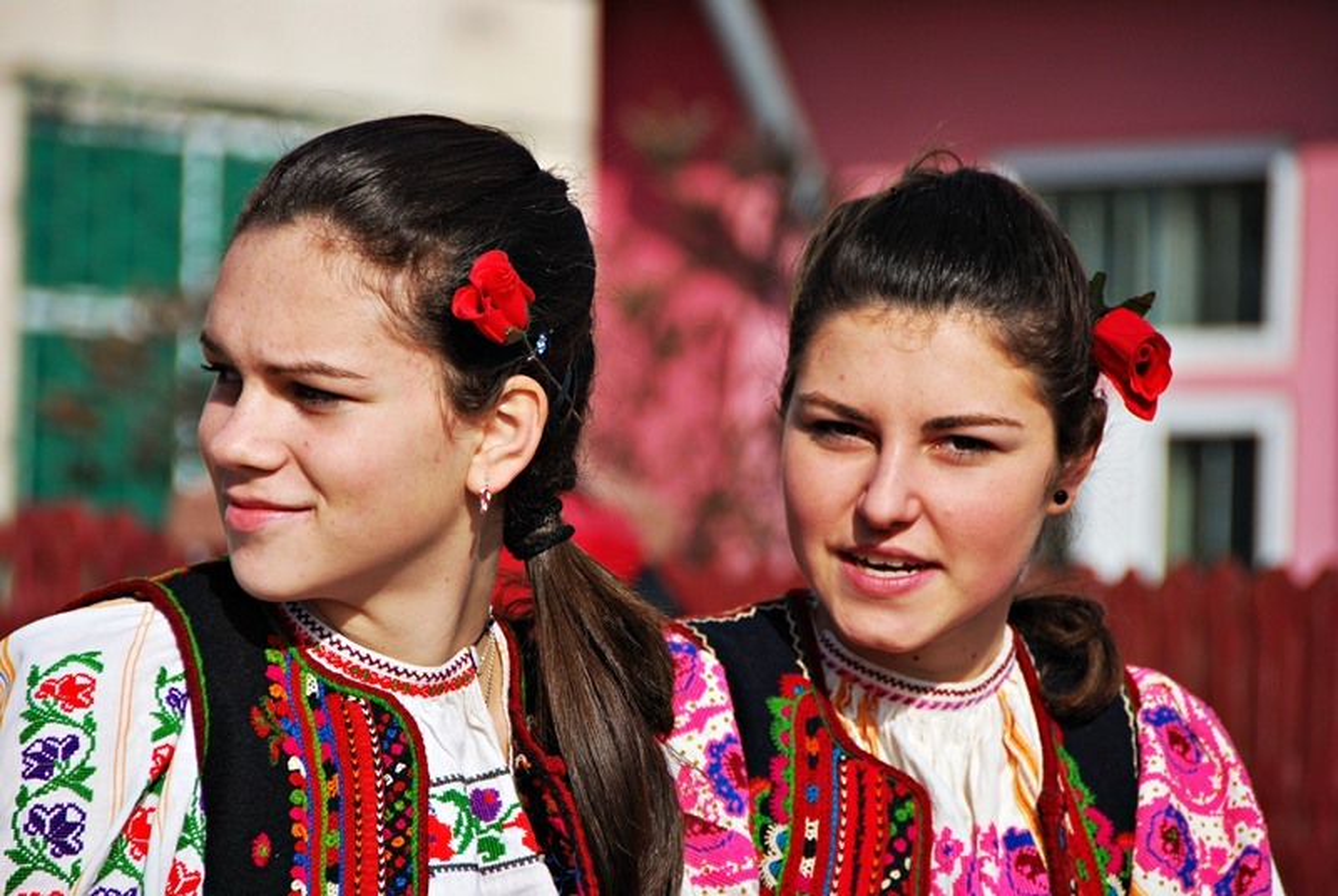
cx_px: 669
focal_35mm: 225
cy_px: 448
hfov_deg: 9.1
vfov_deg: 6.1
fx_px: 8375
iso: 200
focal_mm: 150
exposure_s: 1/1600
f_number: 5.6
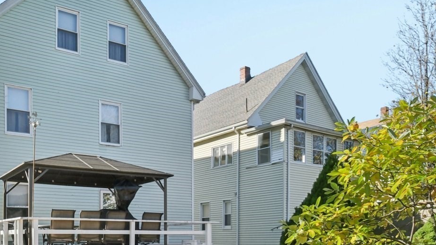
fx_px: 405
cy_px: 206
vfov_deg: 32.5
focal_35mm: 35
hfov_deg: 56.3
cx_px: 181
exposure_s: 1/800
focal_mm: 10
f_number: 5.6
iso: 320
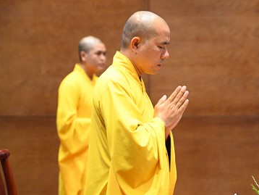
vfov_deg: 7.1
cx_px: 198
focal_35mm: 209
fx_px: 1565
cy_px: 92
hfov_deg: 9.4
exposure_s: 1/125
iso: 6400
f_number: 4
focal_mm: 120
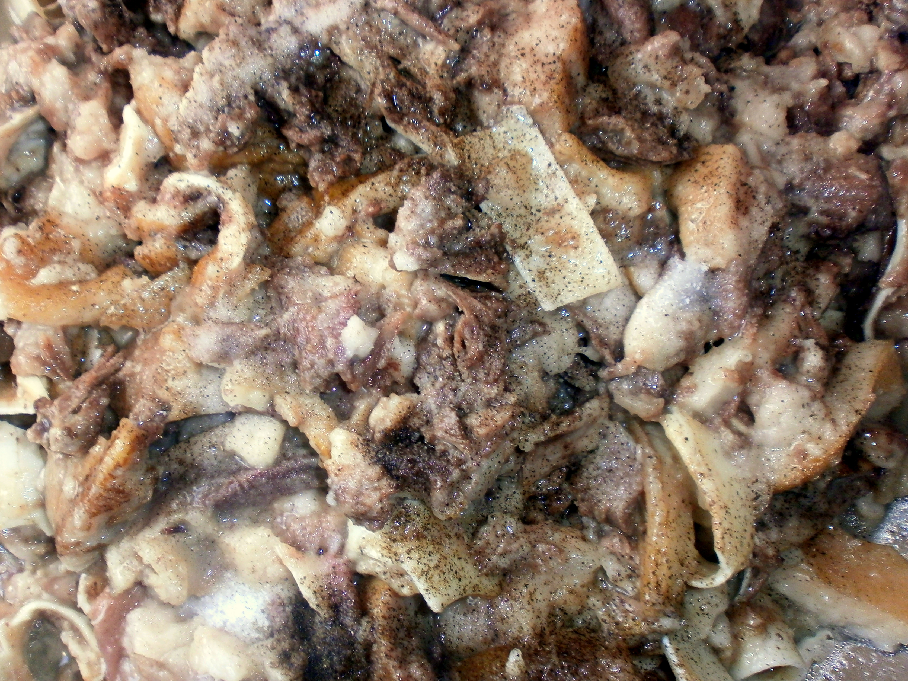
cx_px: 390
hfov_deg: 56.6
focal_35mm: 32
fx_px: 839
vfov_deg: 44.2
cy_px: 347
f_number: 2.9
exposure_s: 1/30
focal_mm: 4.8
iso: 125
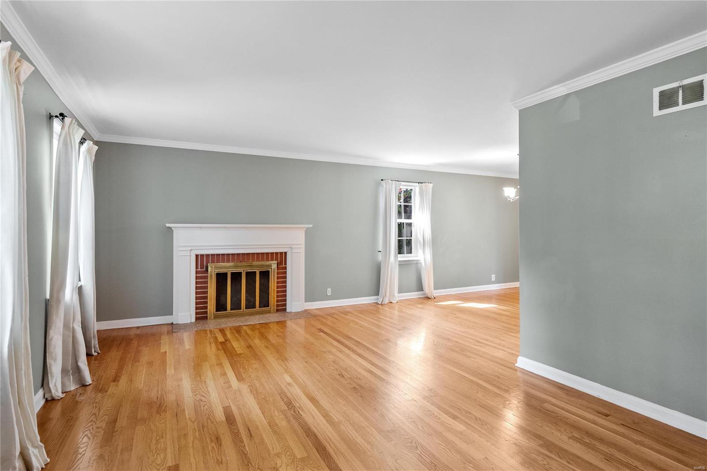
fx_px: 353
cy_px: 236
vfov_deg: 67.4
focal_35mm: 18
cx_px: 354
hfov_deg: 90.0
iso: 400
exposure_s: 1/4
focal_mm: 9
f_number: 6.3
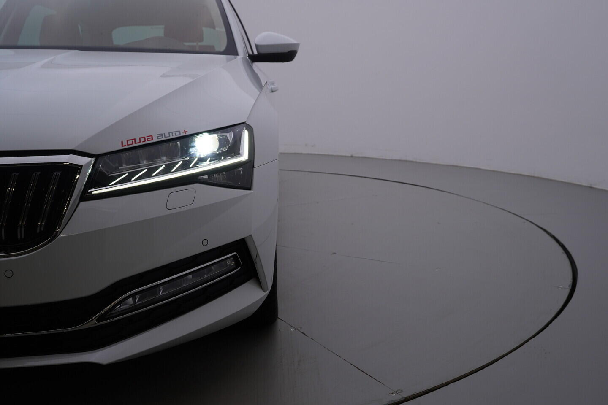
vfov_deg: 36.9
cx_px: 304
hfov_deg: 53.1
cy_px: 202
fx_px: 608
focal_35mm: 36
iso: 125
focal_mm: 24
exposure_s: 1/160
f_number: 5.6
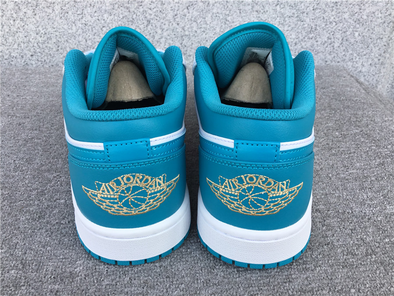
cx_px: 197
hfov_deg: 58.4
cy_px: 148
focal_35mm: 31
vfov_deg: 45.4
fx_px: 353
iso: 25
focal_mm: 3.3
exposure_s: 1/248
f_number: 2.4
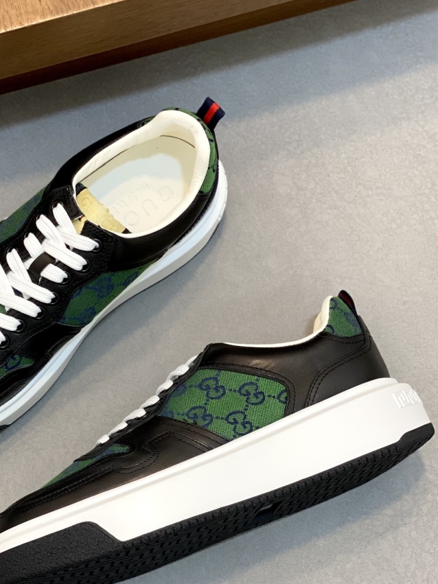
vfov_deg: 22.2
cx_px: 96
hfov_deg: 16.7
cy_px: 338
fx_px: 1485
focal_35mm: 88
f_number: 2
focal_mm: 6
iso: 125
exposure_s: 1/100
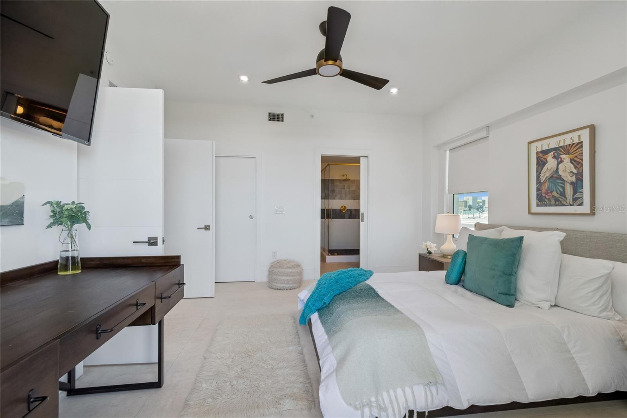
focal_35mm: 15
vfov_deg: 77.3
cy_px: 209
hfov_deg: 100.4
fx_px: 261
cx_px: 314
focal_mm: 10
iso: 100
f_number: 7.1
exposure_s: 1/320
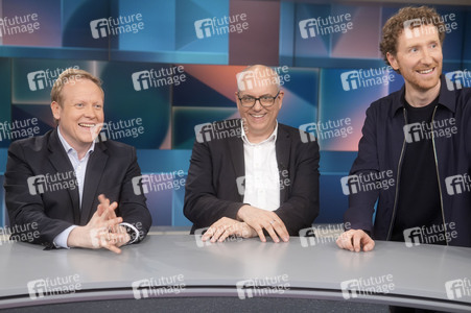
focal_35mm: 45
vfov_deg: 29.8
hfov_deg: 43.6
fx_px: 588
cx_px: 236
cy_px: 156
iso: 640
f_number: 2.2
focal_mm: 30
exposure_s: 1/100
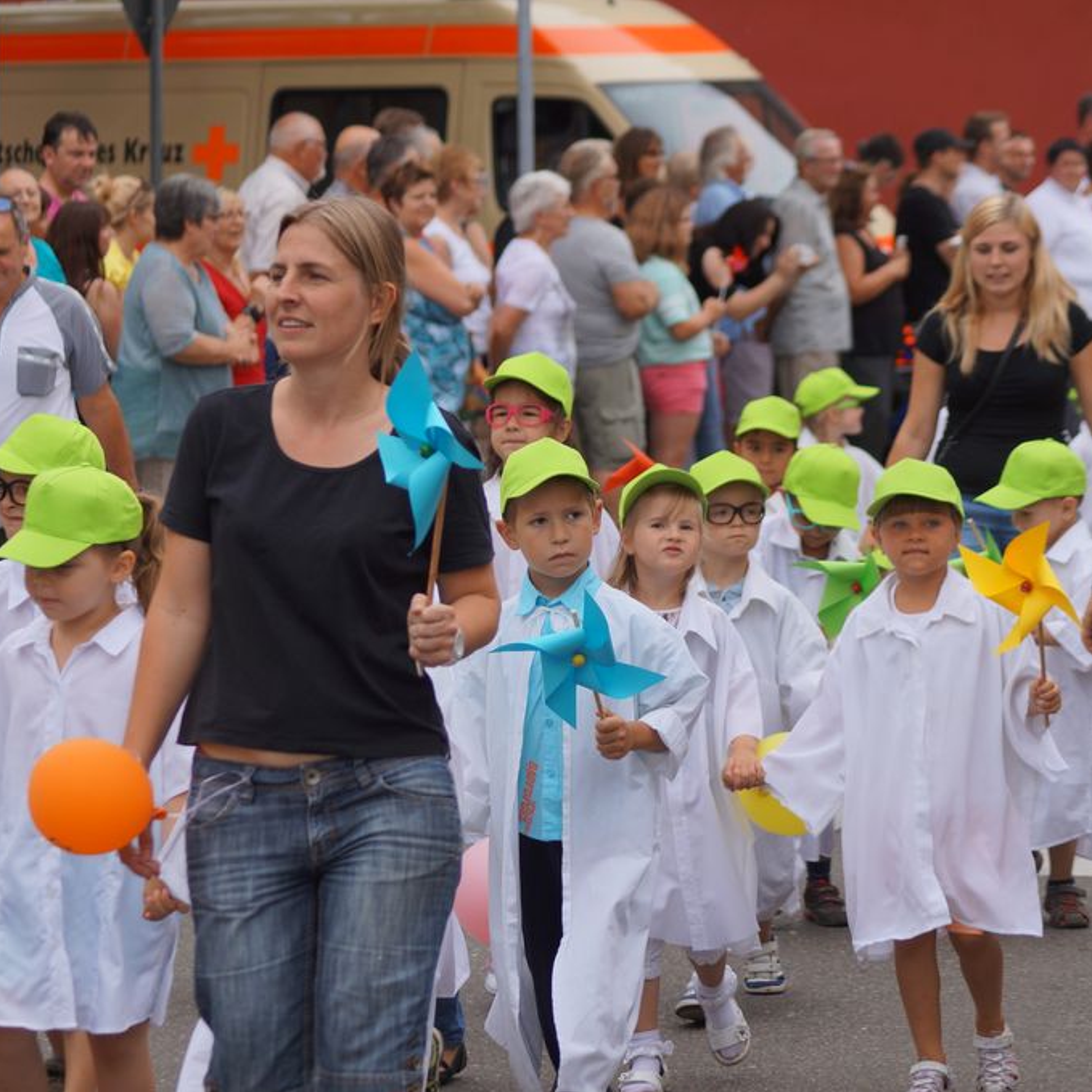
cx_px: 484
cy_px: 546
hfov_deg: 10.1
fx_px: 6174
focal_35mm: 173
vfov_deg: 10.1
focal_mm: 90
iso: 100
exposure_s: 1/320
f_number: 4.5
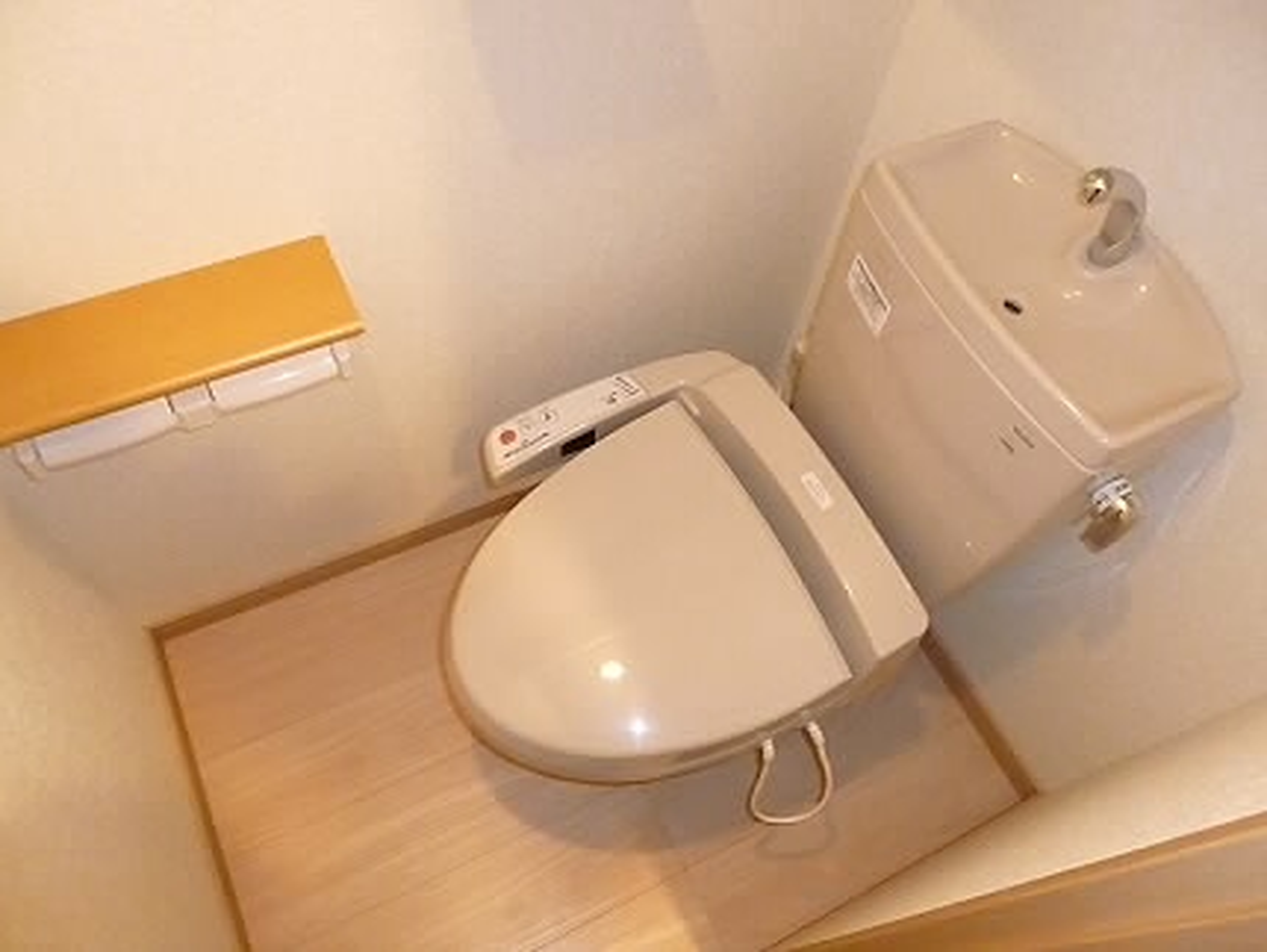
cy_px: 476
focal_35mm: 25
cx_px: 634
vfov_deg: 54.9
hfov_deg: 69.4
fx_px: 916
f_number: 3.1
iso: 1600
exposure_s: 1/60
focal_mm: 4.5
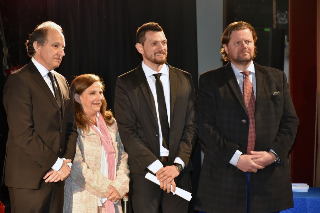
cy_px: 106
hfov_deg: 15.1
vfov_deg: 10.1
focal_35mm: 136
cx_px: 160
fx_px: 1209
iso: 800
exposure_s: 1/80
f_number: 5.3
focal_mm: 90
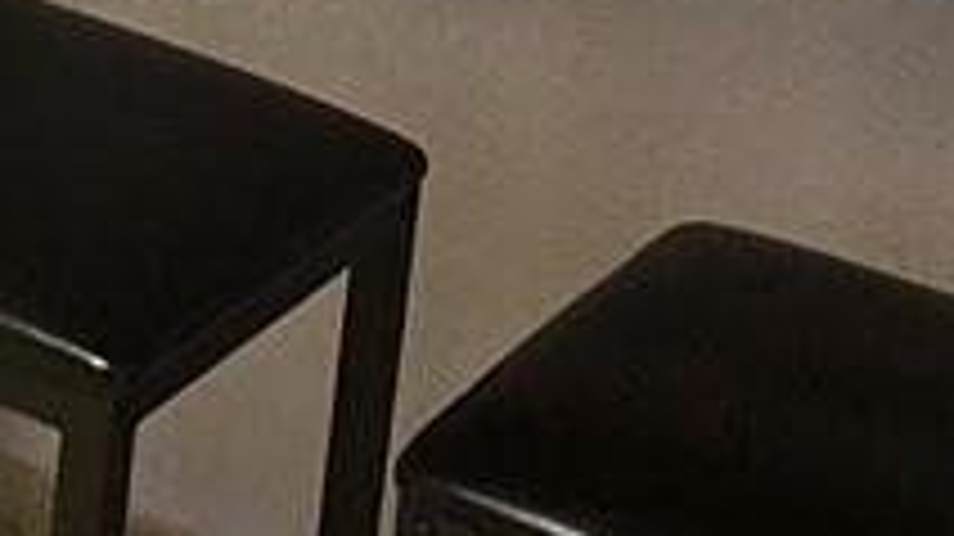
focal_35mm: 107
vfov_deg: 9.7
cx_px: -252
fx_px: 2705
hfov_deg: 18.7
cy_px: -824
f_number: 2.2
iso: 500
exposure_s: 1/30
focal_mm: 2.2
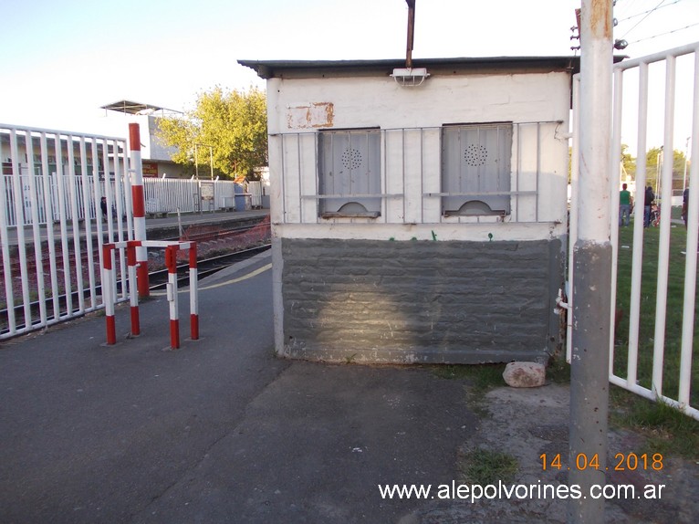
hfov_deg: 63.5
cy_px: 262
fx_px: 565
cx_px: 350
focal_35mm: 28
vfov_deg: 49.7
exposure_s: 1/250
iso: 80
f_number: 2.7
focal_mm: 4
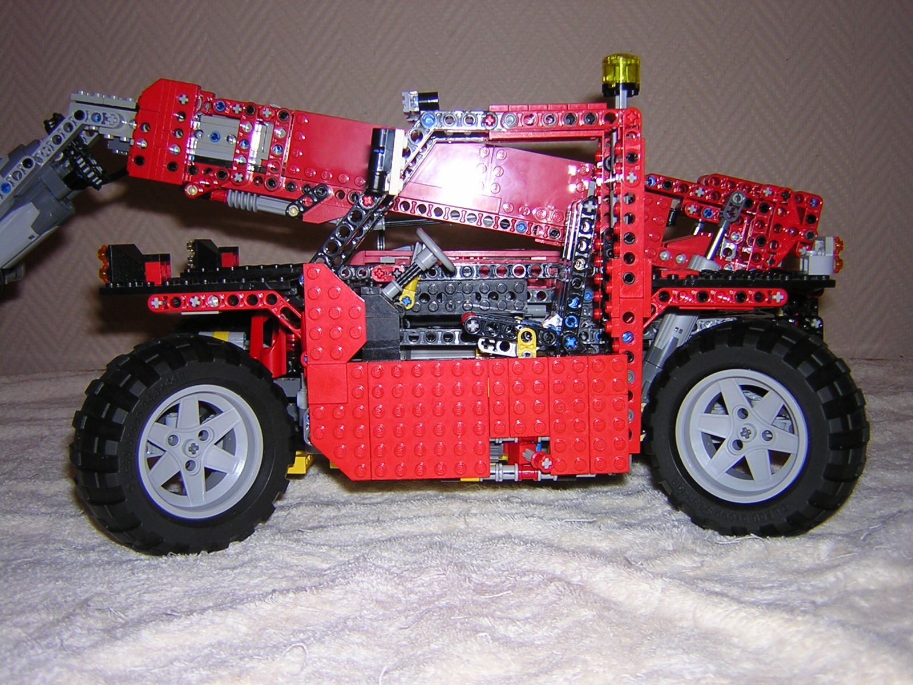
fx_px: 950
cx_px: 456
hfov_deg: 51.4
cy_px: 342
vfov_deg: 39.7
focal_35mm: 36
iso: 100
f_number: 2.6
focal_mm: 4.7
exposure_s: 1/60.1
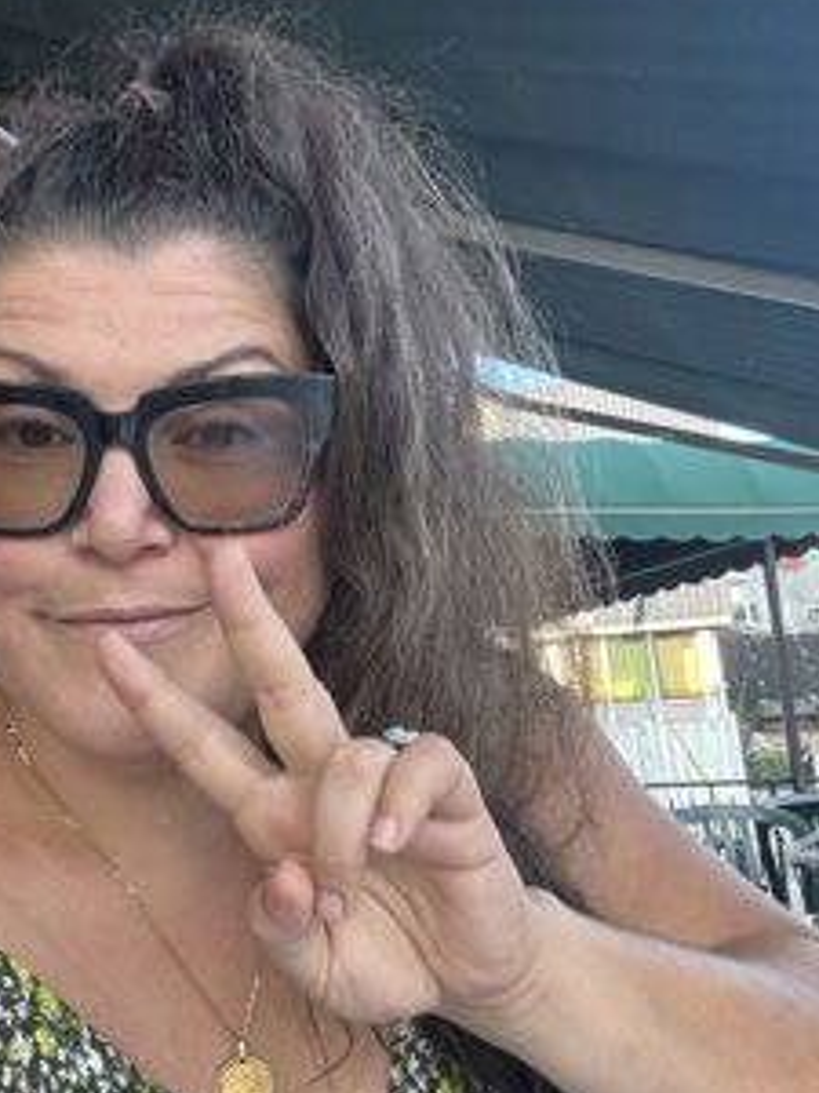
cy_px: 517
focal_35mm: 44
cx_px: 229
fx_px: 1388
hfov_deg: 32.4
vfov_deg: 42.9
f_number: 1.9
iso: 64
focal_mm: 2.69
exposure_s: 1/121
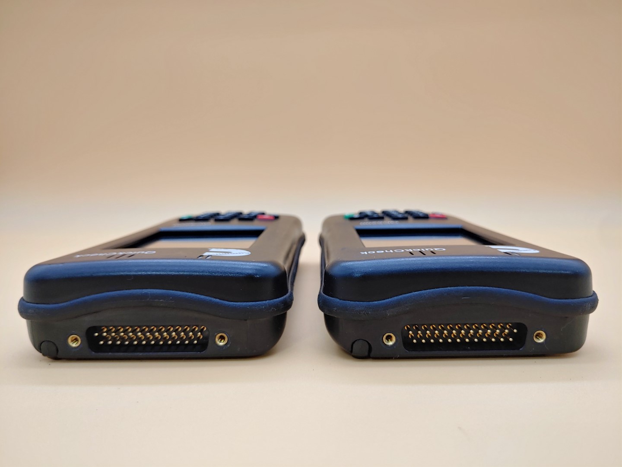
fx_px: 467
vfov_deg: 53.1
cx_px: 311
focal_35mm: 26
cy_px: 234
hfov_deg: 67.3
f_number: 1.8
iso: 50
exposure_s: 1/64
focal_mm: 4.36
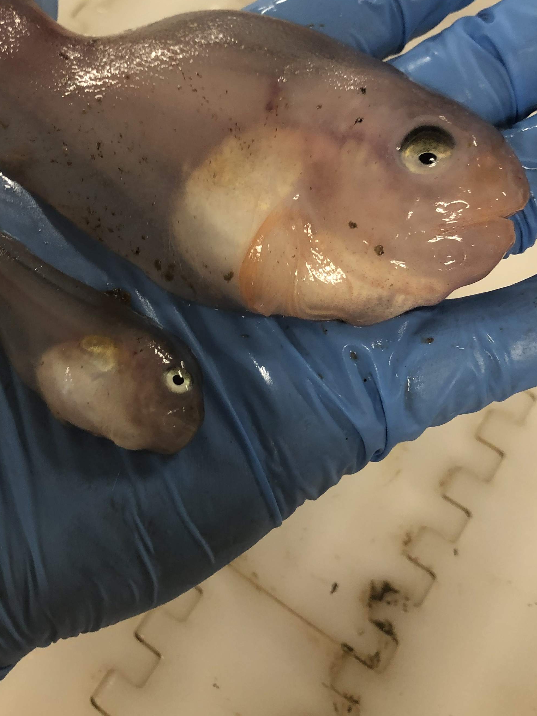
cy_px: 223
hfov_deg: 33.5
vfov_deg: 43.1
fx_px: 889
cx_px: 209
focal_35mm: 43
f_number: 1.8
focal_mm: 3.99
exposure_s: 1/24
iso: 32
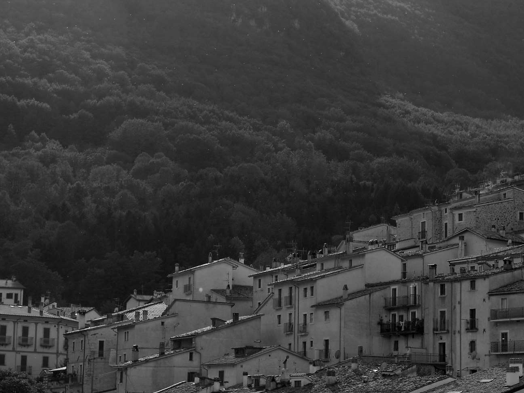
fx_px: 1696
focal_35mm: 112
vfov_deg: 13.2
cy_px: 160
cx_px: 346
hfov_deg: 17.5
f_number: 10
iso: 200
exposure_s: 1/350
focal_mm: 42
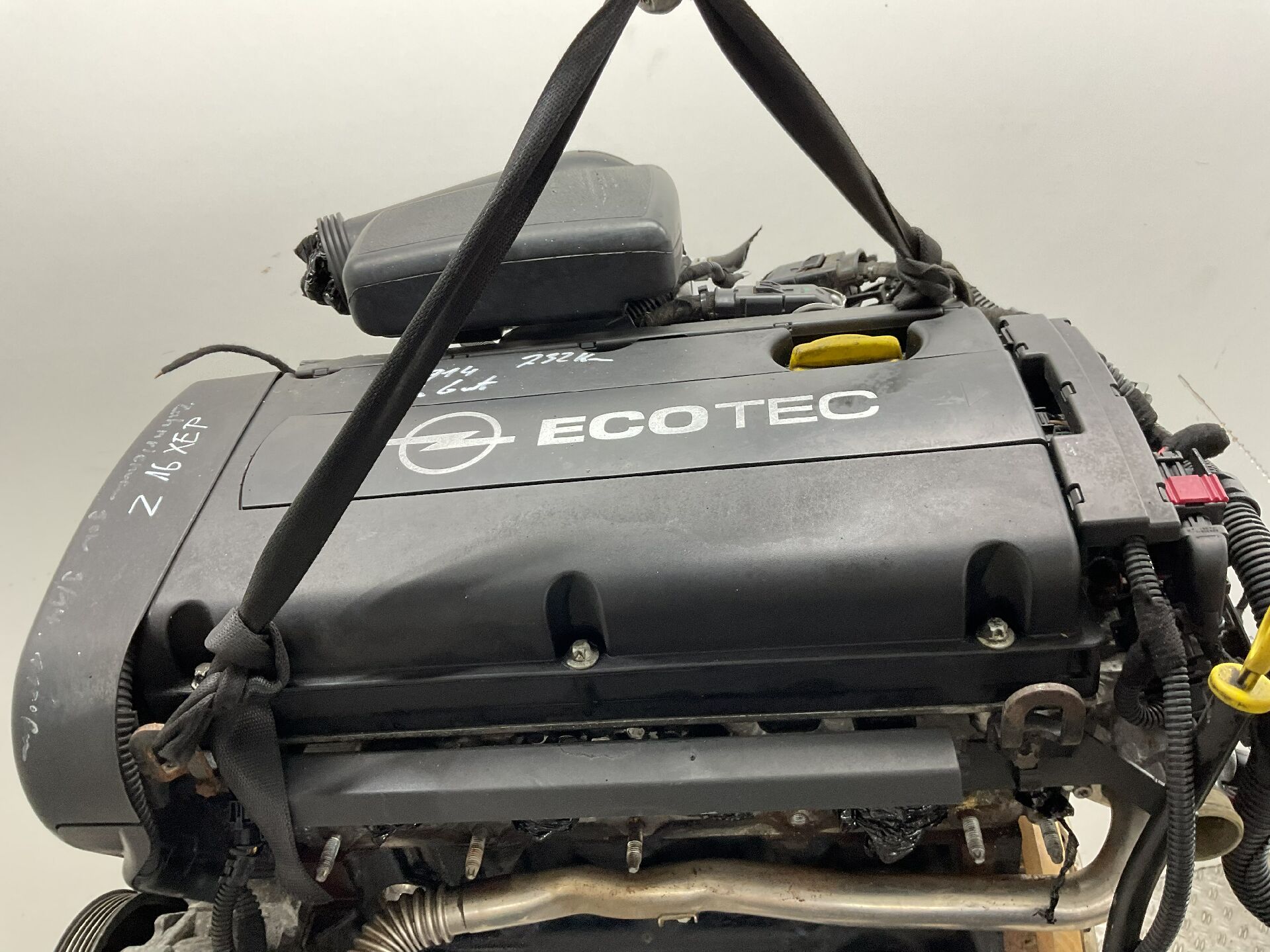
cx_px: 635
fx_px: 1064
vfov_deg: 48.2
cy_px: 476
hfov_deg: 61.7
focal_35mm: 29
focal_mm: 3
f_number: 1.8
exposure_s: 1/50
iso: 50
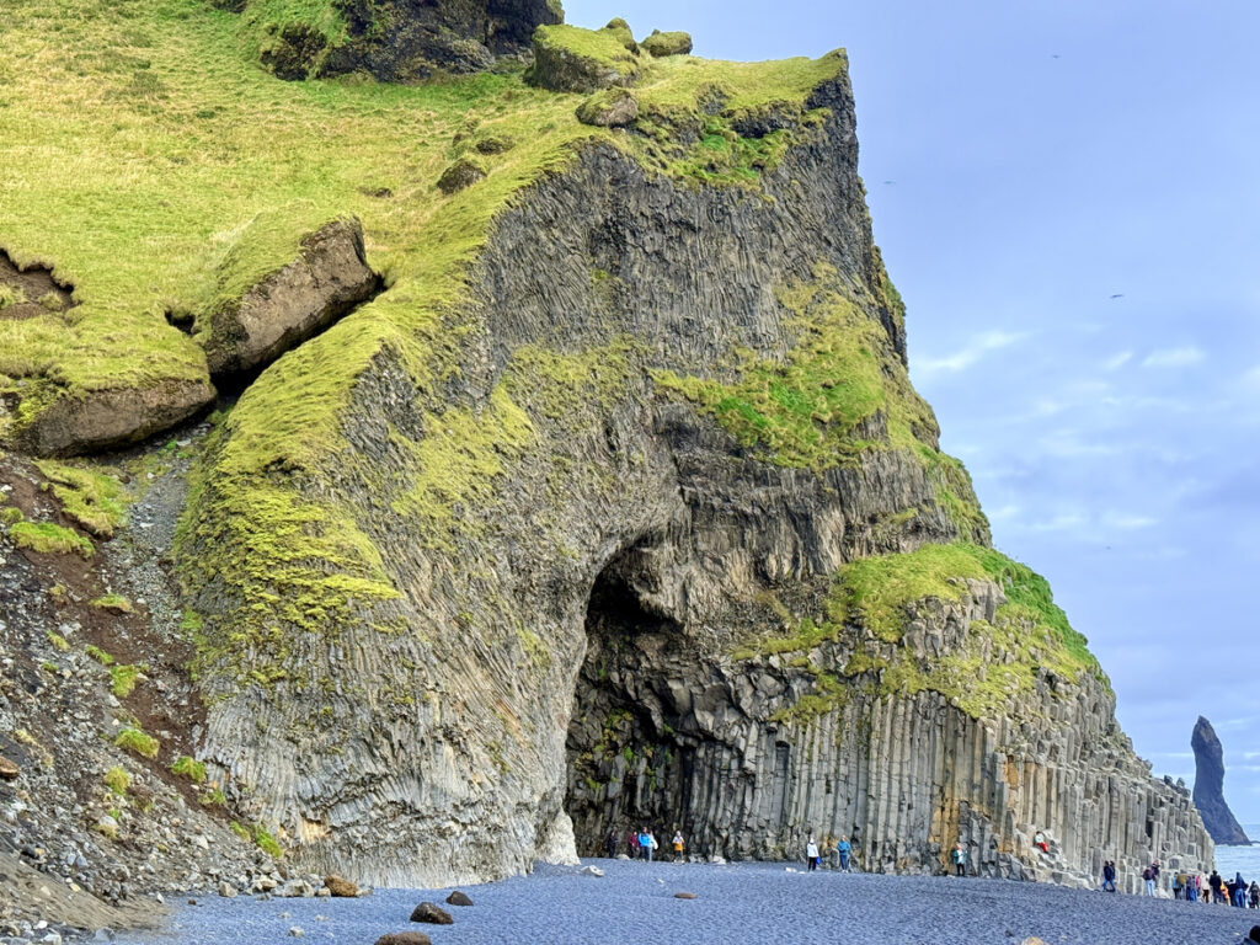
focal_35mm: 48
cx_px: 630
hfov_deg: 39.7
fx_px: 1747
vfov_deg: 30.3
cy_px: 472
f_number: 1.78
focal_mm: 6.76
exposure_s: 1/327
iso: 64
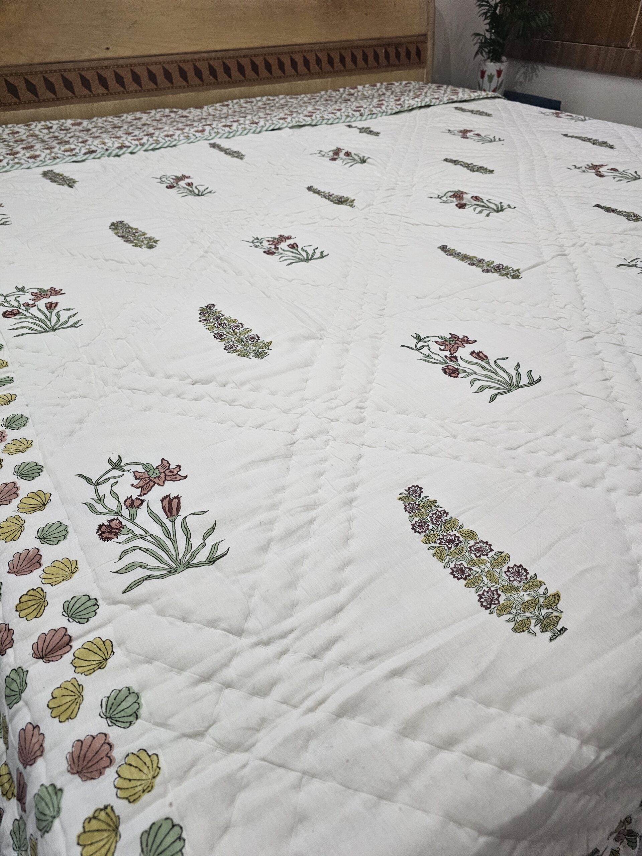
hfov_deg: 58.9
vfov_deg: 73.9
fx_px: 569
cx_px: 321
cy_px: 428
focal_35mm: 23
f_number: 1.7
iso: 400
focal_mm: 6.3
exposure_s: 1/100
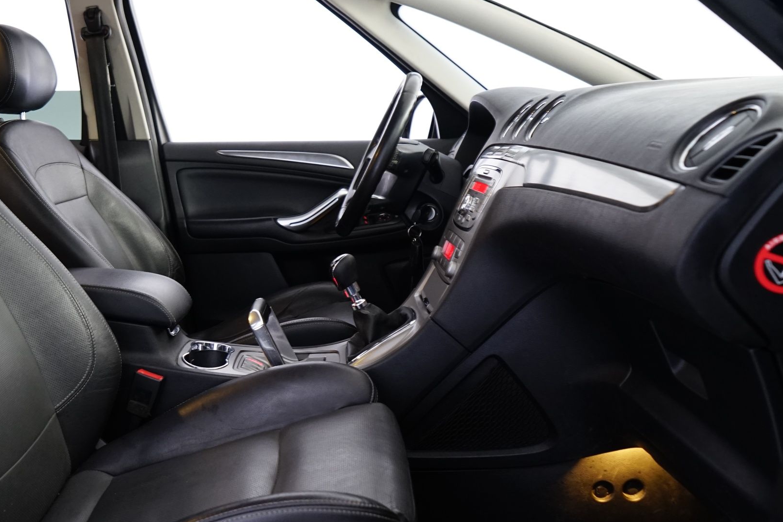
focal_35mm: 37
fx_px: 805
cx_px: 246
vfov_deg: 35.9
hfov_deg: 50.7
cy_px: 267
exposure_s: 1/8
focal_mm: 24
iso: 1250
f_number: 5
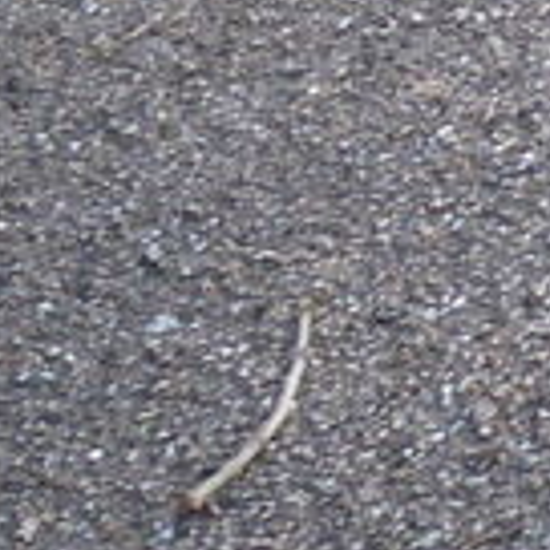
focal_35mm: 195
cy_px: -853
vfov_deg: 8.1
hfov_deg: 8.1
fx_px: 3505
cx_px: 1464
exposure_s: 1/40
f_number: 3.3
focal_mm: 5.2
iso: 100
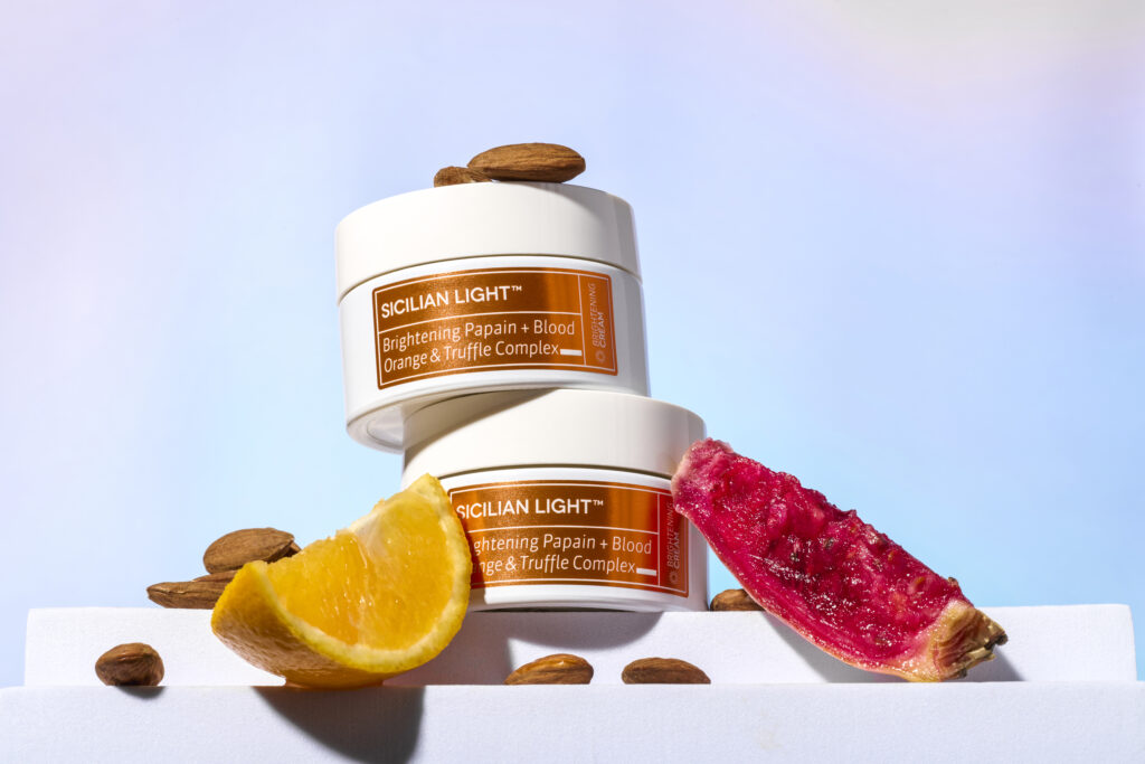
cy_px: 382
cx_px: 572
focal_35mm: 105
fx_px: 3340
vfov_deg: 13.0
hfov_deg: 19.5
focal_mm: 105
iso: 64
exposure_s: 1/160
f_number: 25
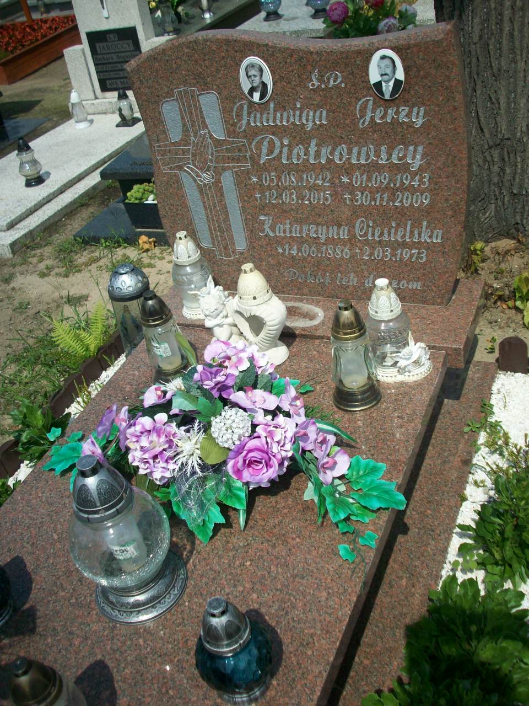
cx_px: 264
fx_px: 754
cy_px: 353
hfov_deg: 38.7
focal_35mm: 37
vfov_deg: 50.1
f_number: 5.6
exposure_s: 1/611
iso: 80
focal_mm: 6.2
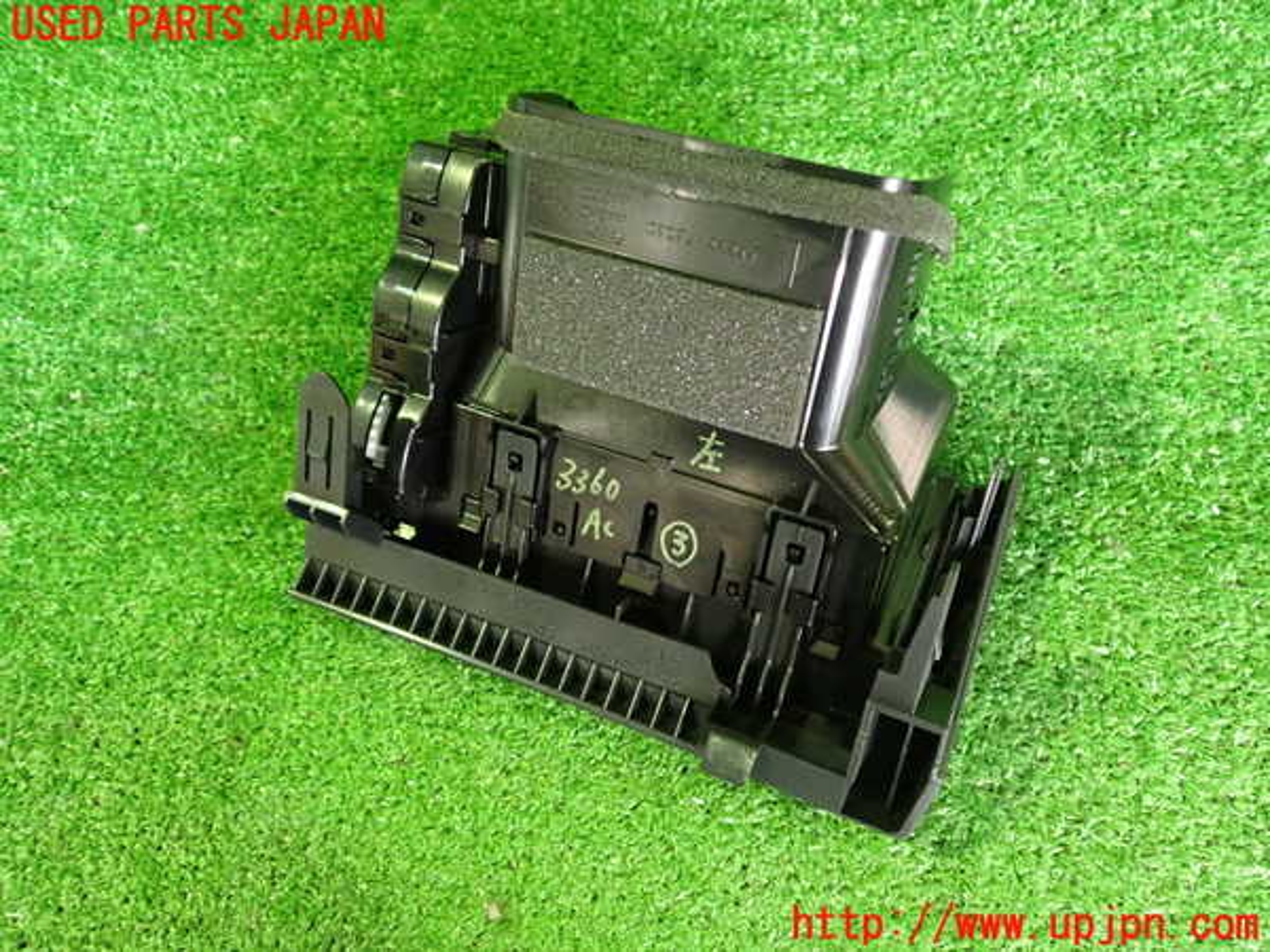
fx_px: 1101
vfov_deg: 46.8
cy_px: 476
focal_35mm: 30
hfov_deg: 60.0
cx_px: 635
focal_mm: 5.4
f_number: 2.3
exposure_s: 1/25
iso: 800
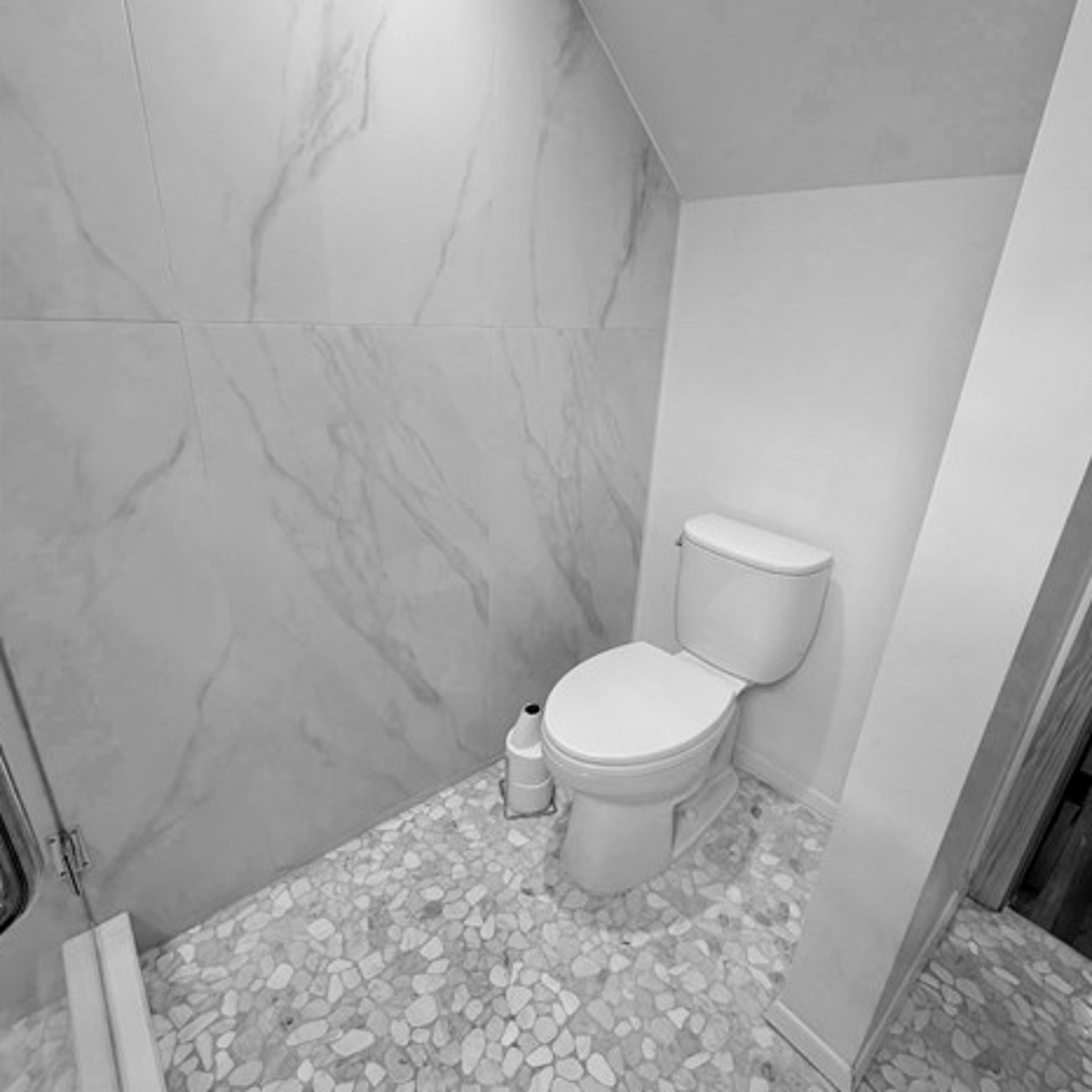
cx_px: 548
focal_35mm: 17
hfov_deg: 84.0
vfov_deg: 84.0
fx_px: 607
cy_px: 546
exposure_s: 1/120
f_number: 2.2
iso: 160
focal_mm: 2.22
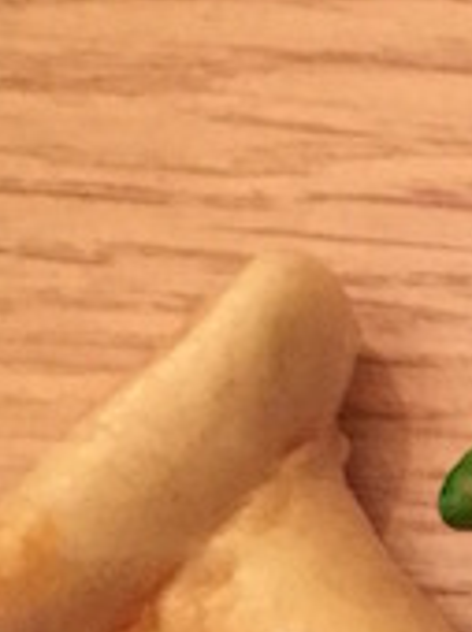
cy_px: 493
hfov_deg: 7.5
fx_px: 3317
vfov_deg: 10.8
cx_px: 1245
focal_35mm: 182
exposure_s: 1/17
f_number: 2.2
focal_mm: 4.15
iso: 400
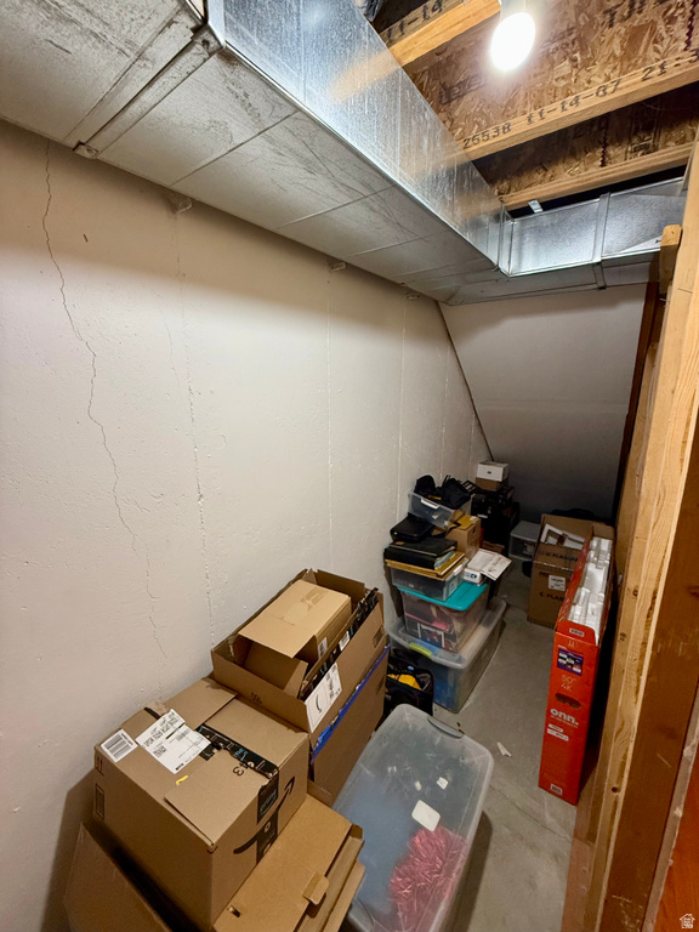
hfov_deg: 85.7
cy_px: 466
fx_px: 377
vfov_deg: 102.1
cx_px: 350
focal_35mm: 14
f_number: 2.2
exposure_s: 1/60
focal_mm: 2.22
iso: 320
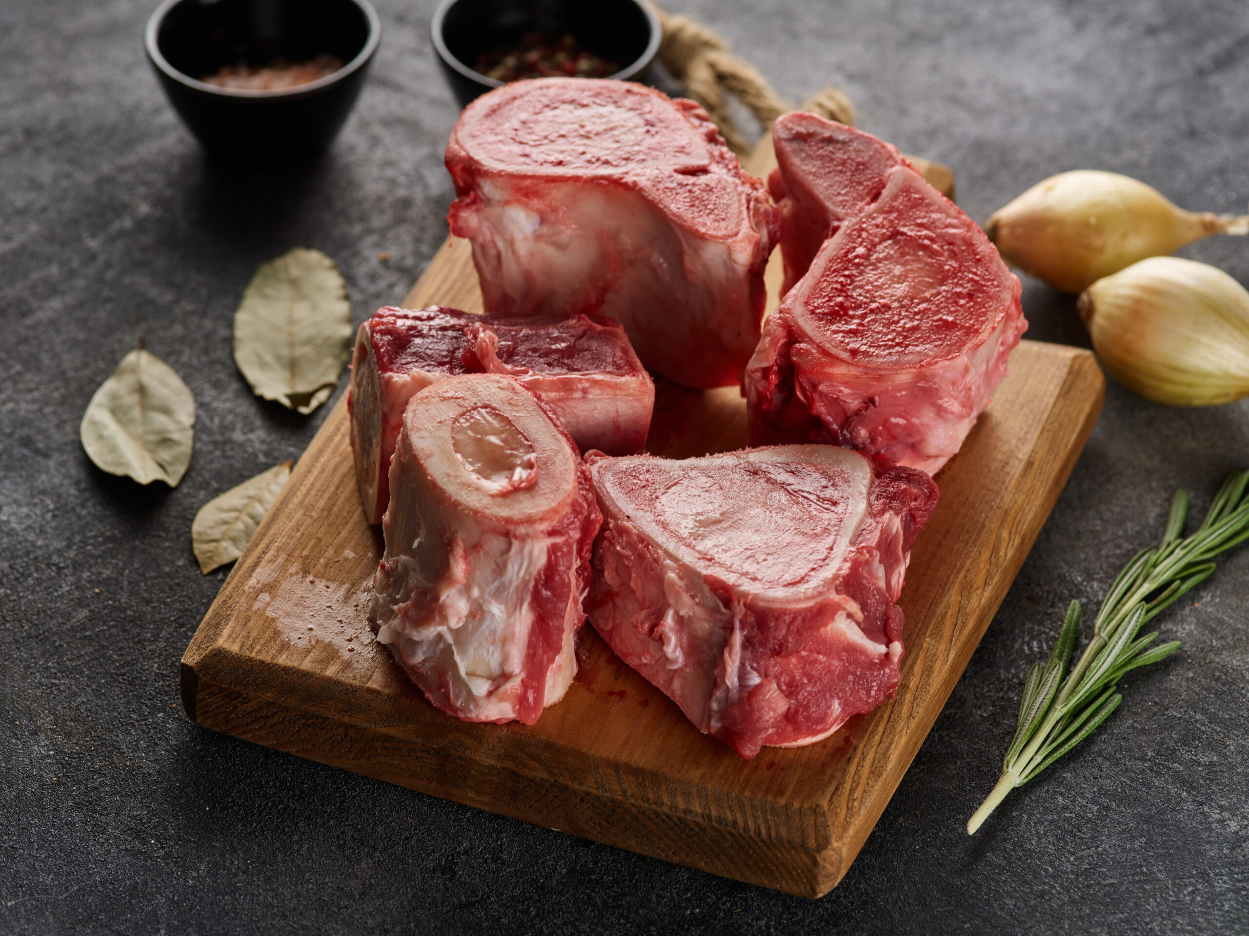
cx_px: 624
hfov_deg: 20.9
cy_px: 468
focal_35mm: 94
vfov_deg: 15.7
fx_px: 3392
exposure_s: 1/100
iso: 100
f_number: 10
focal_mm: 120
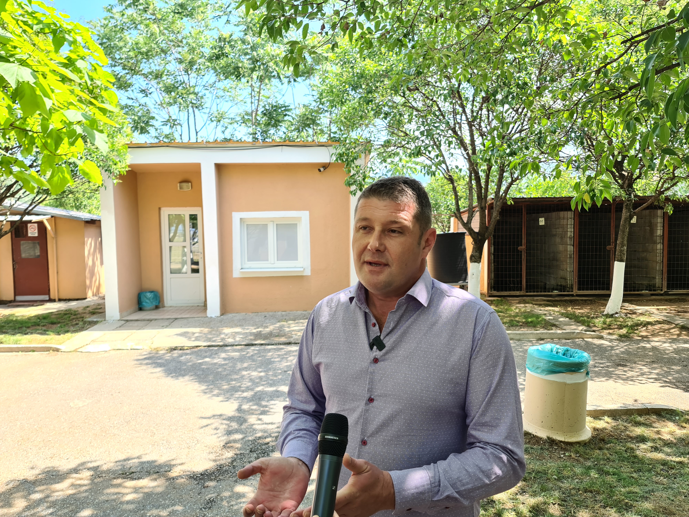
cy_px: 258
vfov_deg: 54.9
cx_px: 344
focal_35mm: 25
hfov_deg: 69.4
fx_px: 498
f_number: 1.8
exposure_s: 1/100
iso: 50
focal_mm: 7
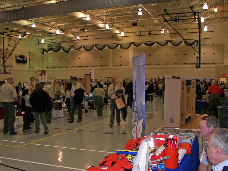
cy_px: 92
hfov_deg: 46.8
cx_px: 110
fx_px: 263
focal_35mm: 40
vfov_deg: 35.9
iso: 100
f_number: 2.8
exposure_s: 1/30
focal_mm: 6
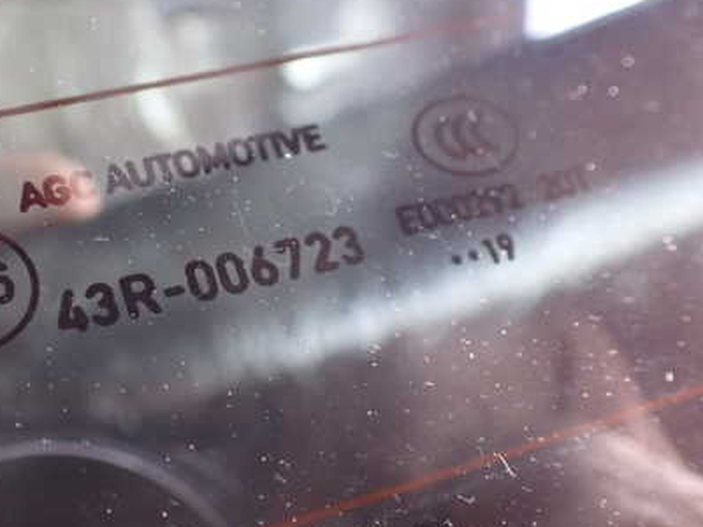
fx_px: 914
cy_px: 242
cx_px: 192
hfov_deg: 41.1
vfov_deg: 32.2
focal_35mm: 45
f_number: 2.3
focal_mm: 5.4
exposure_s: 1/40
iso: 800
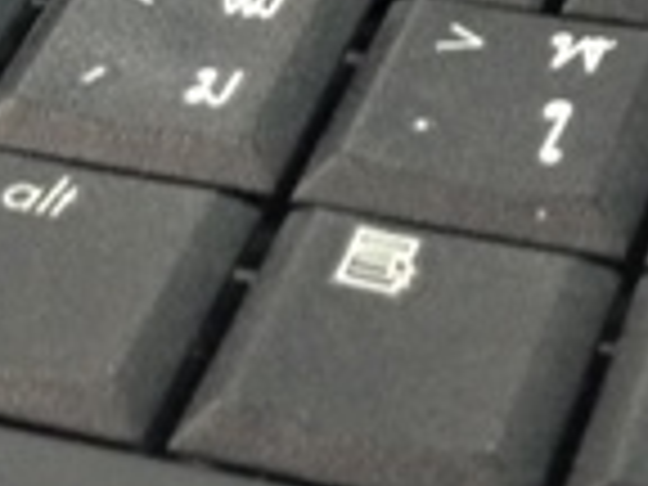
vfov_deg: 7.9
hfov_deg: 10.8
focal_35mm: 183
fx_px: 3426
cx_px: 153
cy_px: -310
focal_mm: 4.12
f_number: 2.4
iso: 200
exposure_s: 1/20
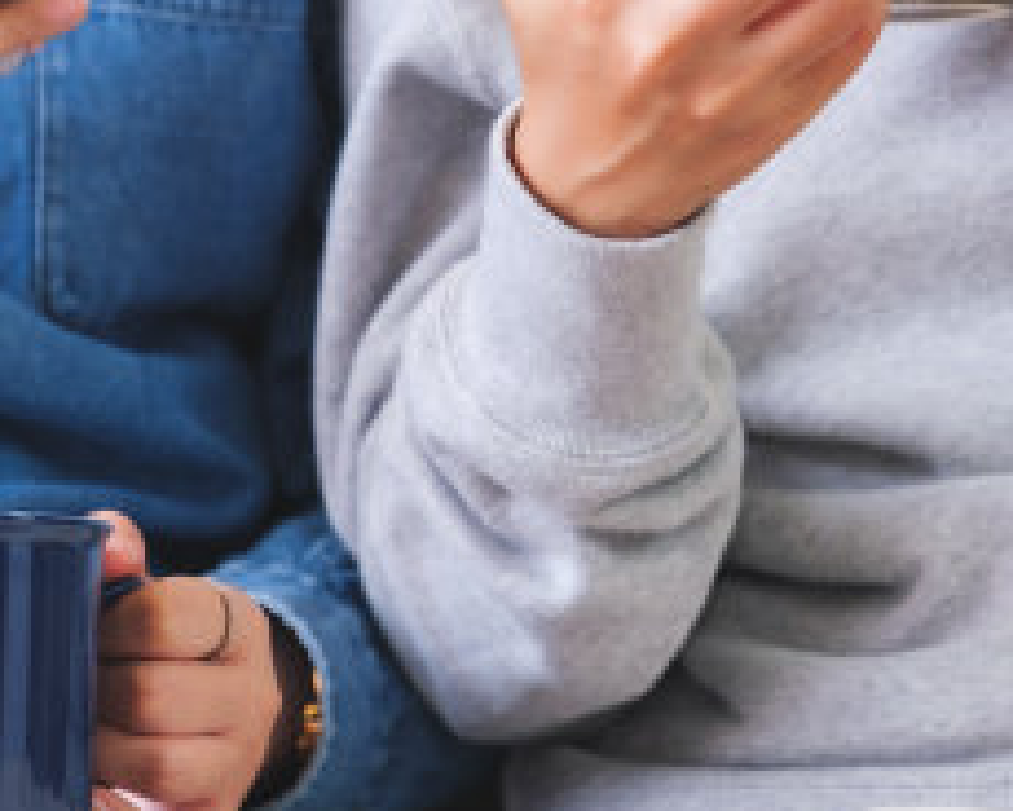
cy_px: 119
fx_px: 5307
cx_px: 291
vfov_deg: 8.7
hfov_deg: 10.9
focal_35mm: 177
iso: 250
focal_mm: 47
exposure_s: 1/70
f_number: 2.8
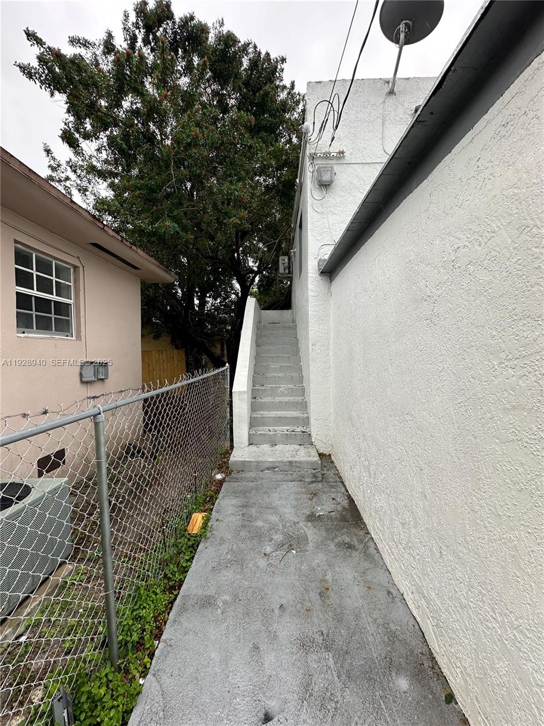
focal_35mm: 14
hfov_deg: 85.7
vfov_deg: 102.1
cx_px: 272
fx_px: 293
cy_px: 363
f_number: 2.2
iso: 40
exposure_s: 1/204
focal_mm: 2.22
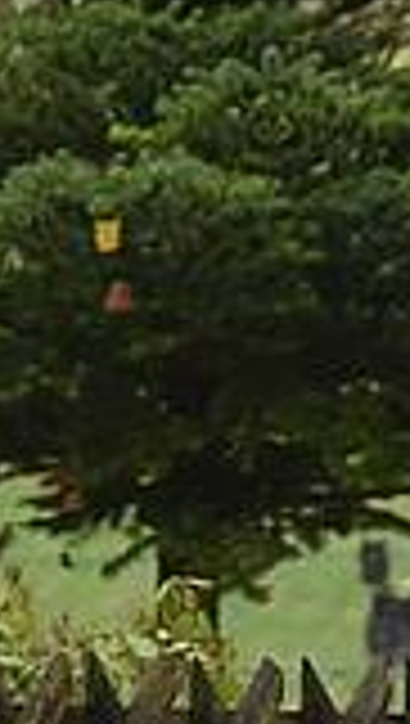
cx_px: -394
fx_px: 16214
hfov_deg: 1.4
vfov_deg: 2.6
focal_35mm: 842
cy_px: -720
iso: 800
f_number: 4
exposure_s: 1/640
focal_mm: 120
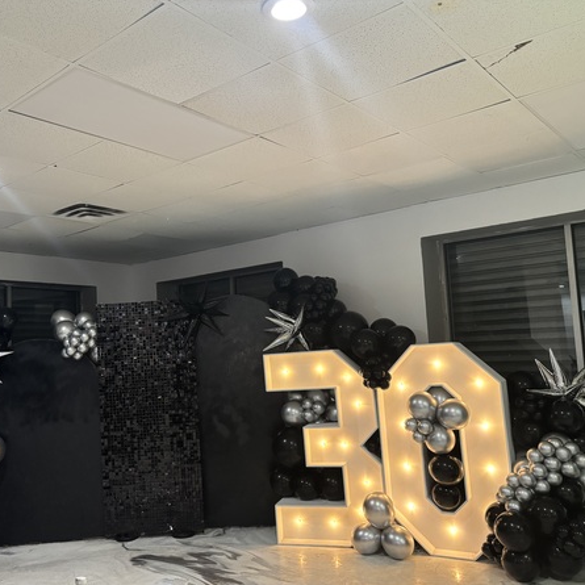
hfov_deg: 52.1
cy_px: 293
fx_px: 593
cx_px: 230
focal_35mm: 31
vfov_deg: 52.5
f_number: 1.6
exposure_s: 1/60
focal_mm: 5.96
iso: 400
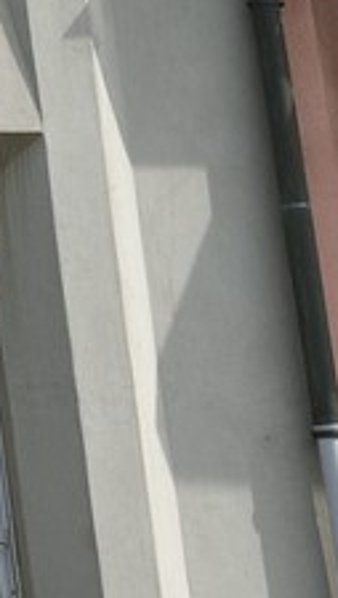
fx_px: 4259
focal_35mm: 268
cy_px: -282
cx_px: -1695
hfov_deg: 3.8
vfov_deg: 7.9
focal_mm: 36
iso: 200
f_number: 10
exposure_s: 1/250
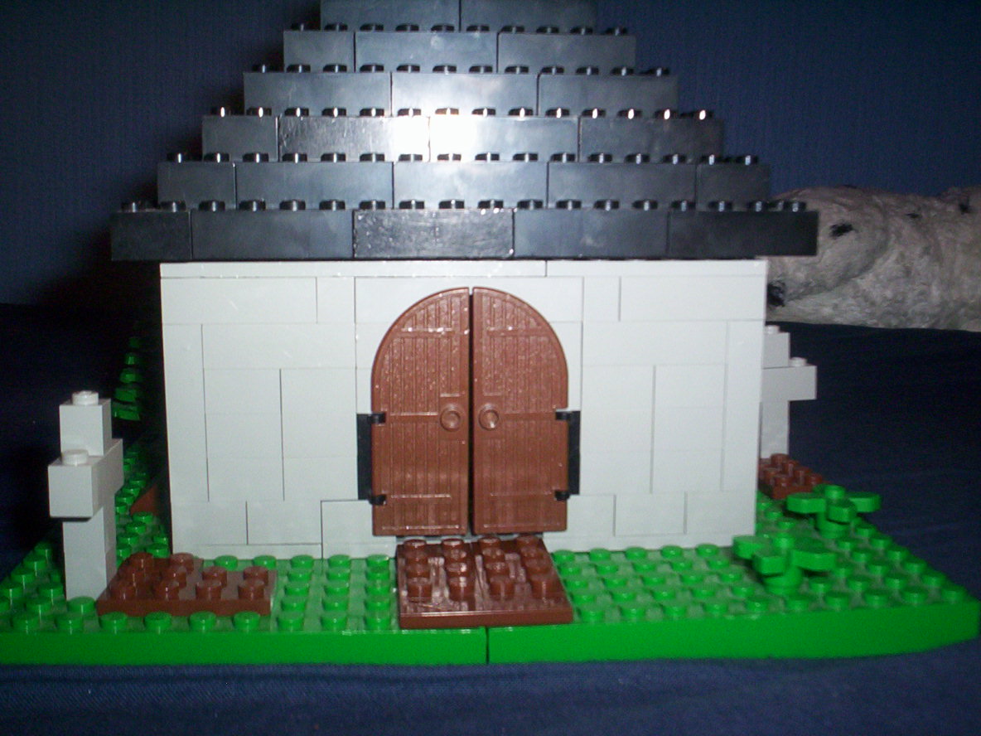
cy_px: 368
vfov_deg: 37.7
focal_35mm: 38
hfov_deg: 49.0
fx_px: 1077
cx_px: 490
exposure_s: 1/60
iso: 140
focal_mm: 4.99
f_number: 4.5
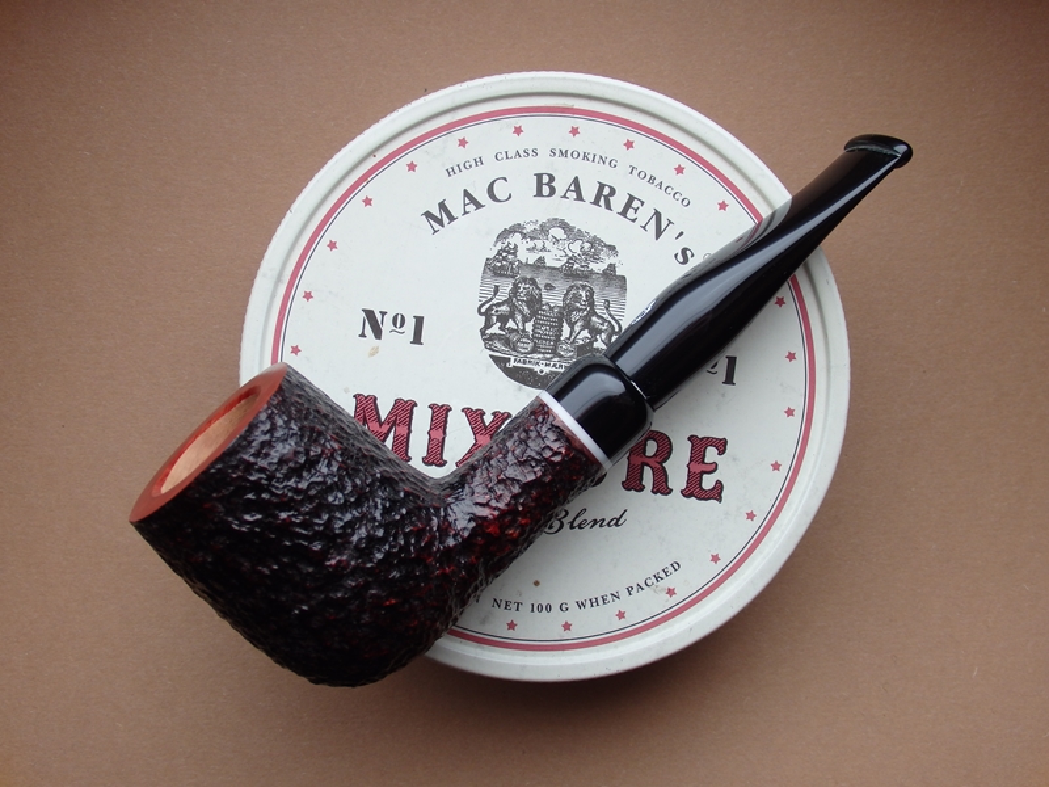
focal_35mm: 37
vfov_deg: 38.7
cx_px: 524
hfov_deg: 50.1
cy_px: 394
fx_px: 1121
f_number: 3.6
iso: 125
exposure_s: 1/50
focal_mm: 6.6
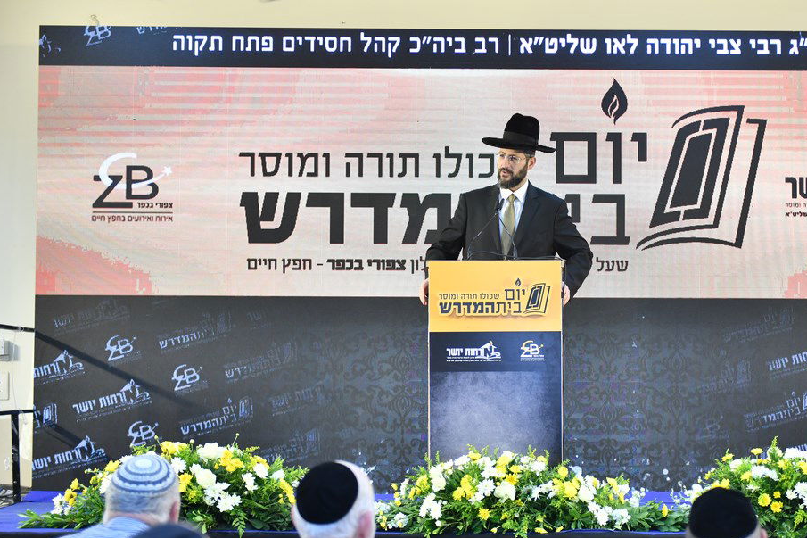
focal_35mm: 70
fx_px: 1569
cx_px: 503
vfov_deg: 19.4
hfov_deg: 28.7
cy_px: 314
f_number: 10
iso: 1000
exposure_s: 1/200
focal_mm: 55
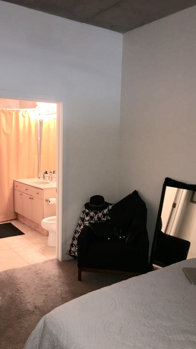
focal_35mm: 32
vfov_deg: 61.0
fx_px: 296
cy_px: 176
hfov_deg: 36.6
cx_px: 81
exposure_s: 1/20
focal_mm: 4.15
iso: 50
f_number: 2.2
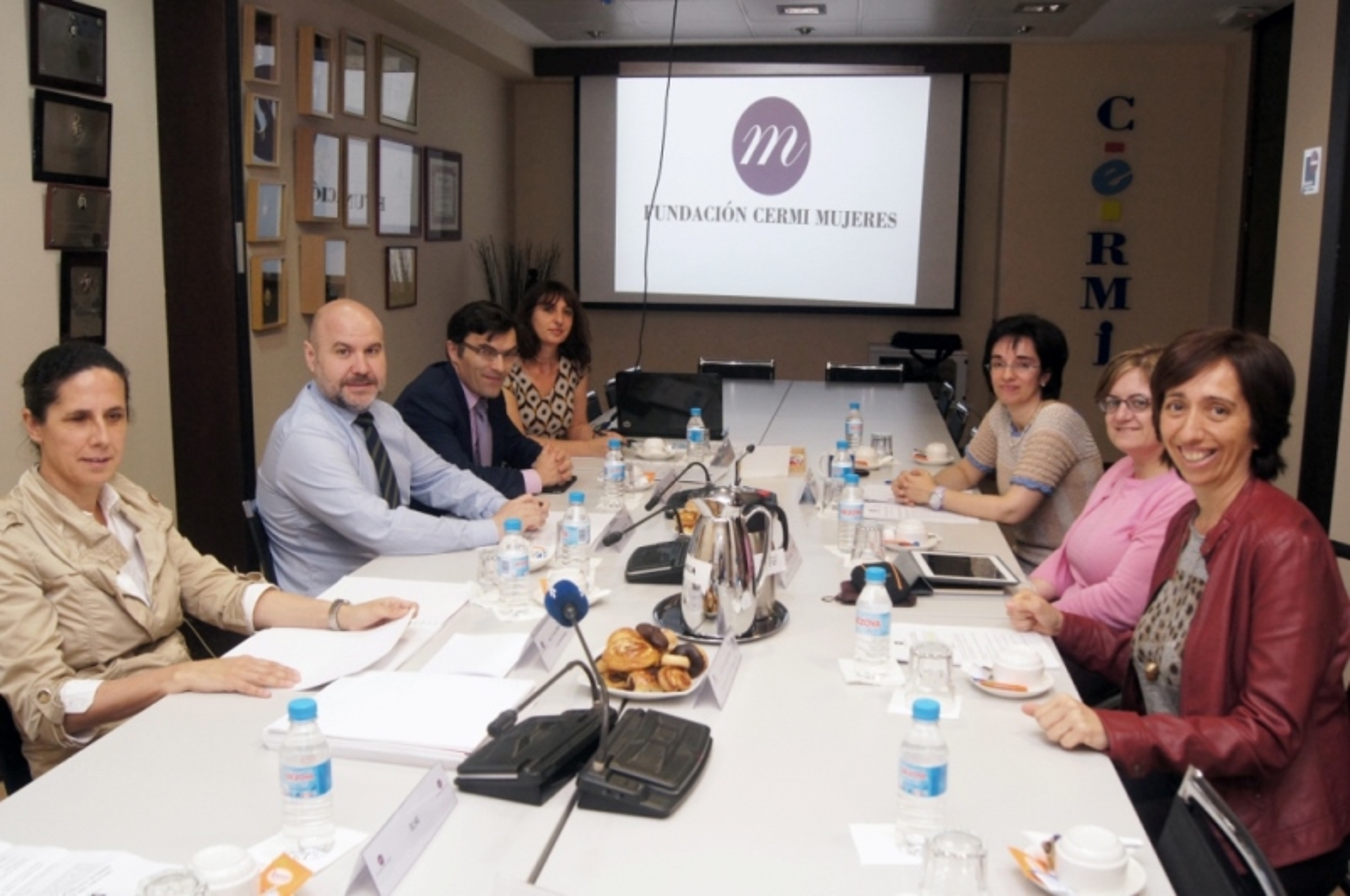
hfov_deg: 57.3
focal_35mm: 33
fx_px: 1236
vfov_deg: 39.9
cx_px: 675
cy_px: 448
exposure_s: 1/60
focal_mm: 22
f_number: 6.3
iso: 800
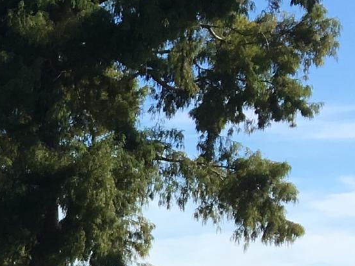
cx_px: -349
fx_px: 1620
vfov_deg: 8.9
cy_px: 504
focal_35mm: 158
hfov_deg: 11.3
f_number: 2.2
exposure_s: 1/2137
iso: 25
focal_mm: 4.15
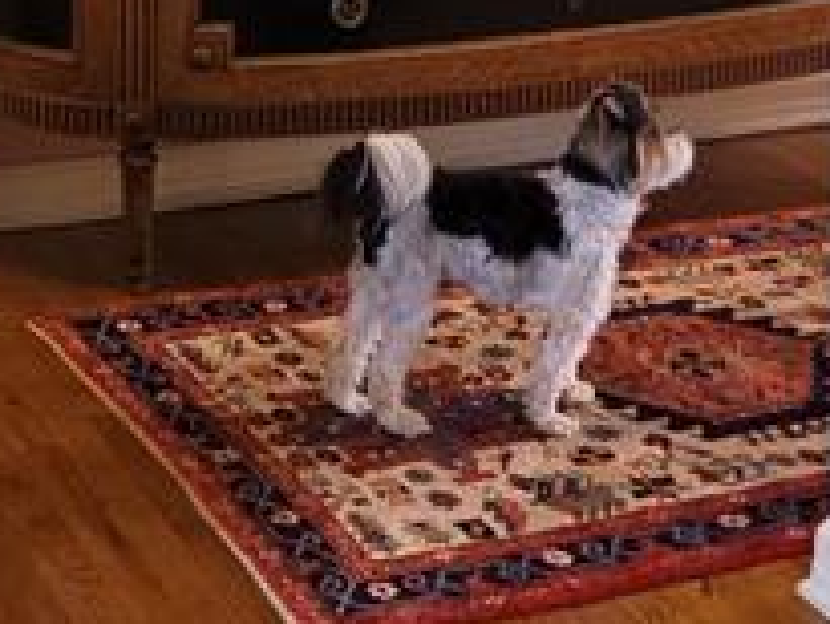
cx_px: 453
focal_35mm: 115
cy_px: -438
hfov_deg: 17.1
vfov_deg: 12.0
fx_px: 2759
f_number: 1.8
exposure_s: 1/120
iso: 160
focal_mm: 5.4
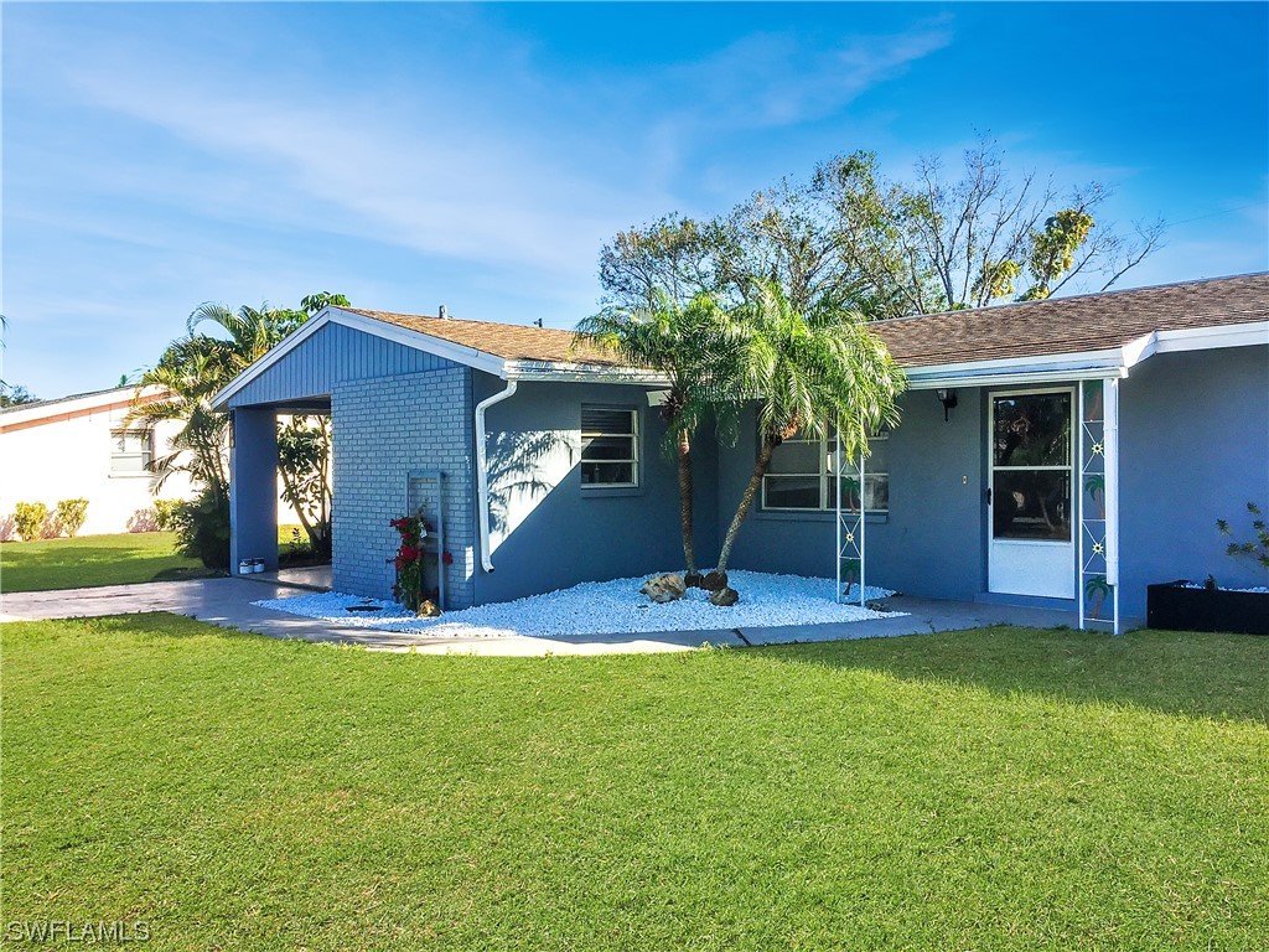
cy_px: 476
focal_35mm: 29
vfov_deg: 48.2
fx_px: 1063
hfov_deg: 61.7
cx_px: 634
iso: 32
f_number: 2.2
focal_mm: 4.15
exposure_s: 1/1200
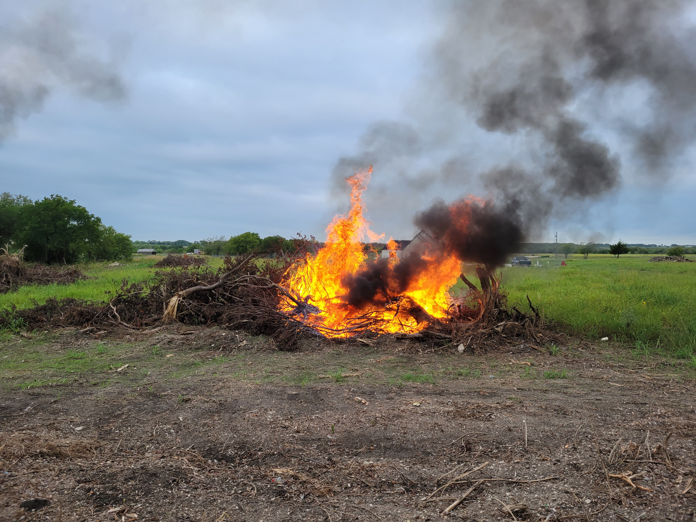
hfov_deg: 67.3
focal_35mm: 26
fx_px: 523
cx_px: 348
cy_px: 261
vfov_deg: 53.1
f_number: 1.8
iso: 40
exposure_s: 1/588
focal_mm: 5.4
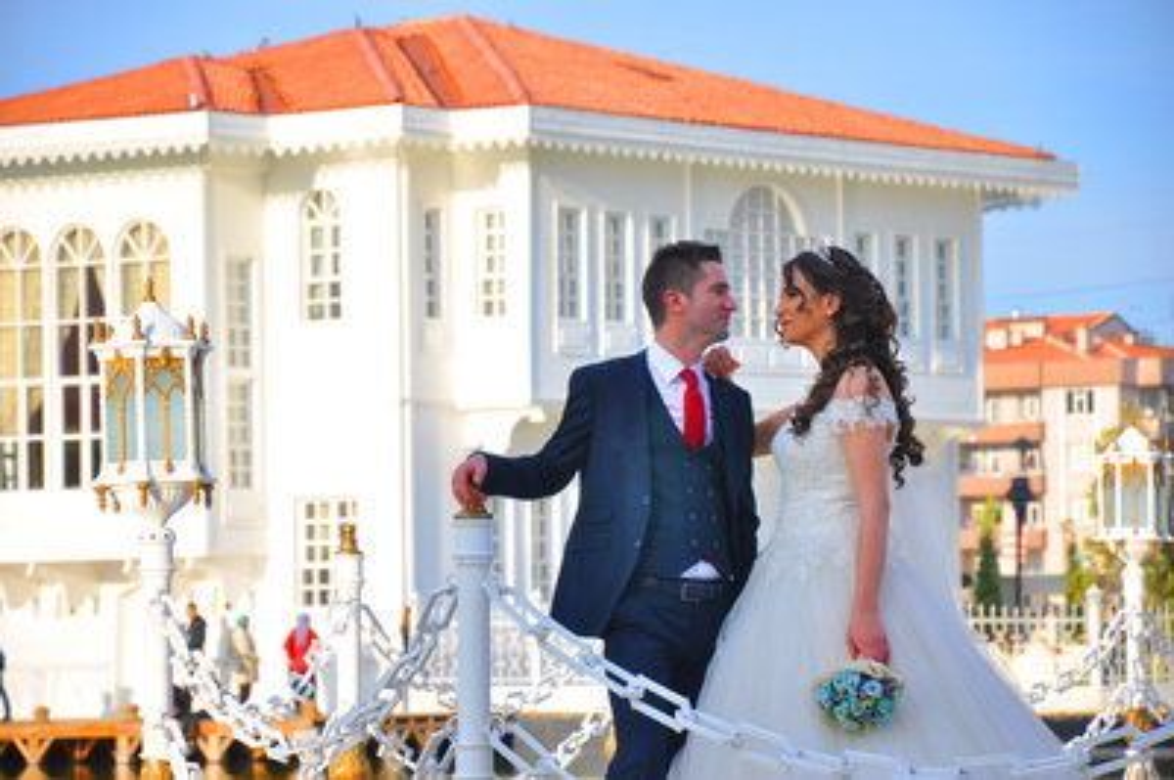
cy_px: 390
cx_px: 587
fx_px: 5132
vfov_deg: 8.7
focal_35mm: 158
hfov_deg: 13.1
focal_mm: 105
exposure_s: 1/400
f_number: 5.6
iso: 200
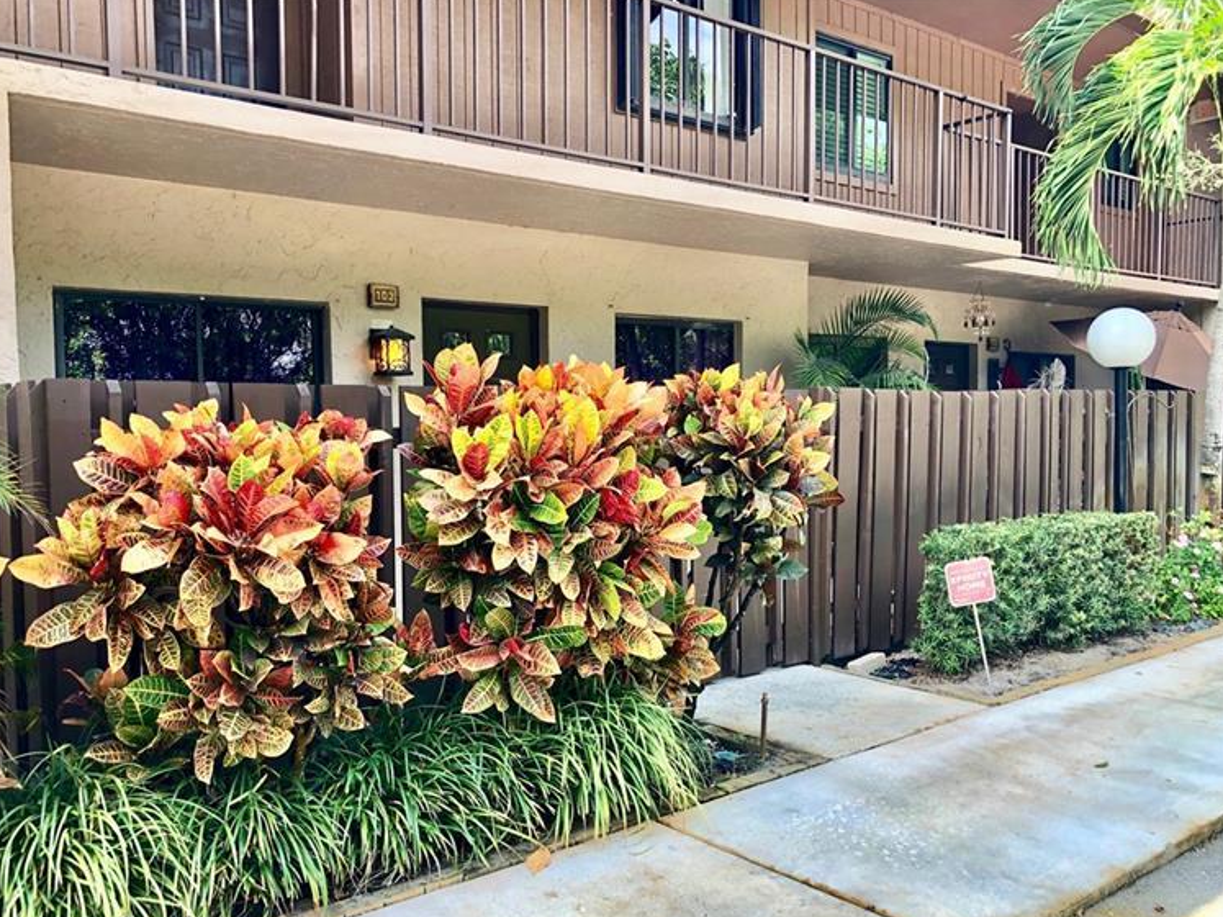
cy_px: 483
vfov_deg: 46.8
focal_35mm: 30
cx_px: 576
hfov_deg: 59.9
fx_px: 1060
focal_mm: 3.99
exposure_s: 1/120
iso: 25
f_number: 1.8
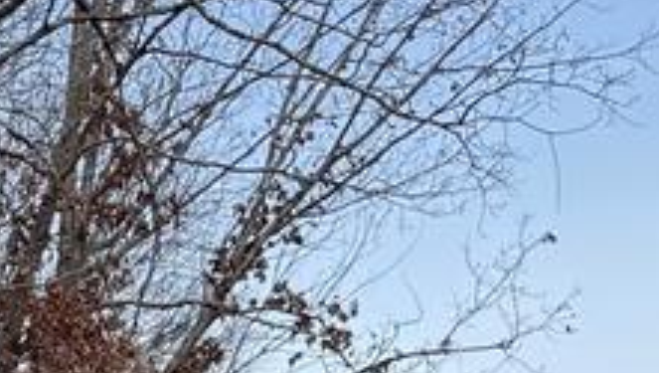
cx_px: -513
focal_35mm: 170
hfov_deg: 11.7
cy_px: 1444
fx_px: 2975
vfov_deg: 6.1
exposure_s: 1/2611
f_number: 1.78
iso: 100
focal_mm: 6.76
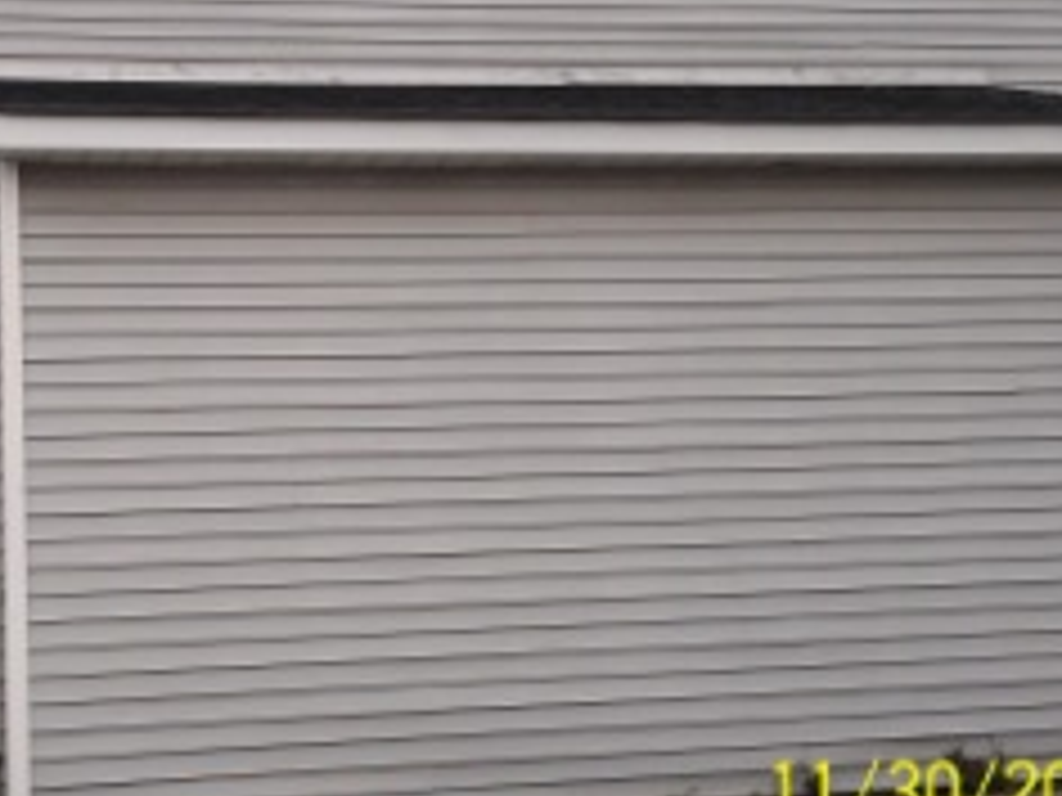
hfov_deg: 26.6
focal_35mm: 72
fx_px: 2209
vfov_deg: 20.3
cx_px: 252
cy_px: 220
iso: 82
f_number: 4.5
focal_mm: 6.3
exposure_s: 1/60
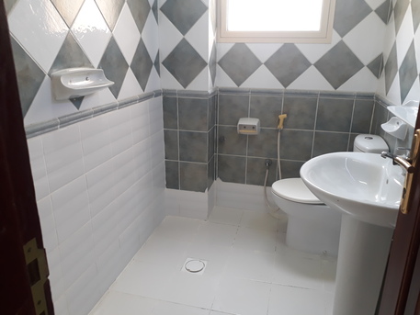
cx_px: 210
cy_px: 158
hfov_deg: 65.3
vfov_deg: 51.4
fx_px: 328
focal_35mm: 27
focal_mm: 3.6
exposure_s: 1/33
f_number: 1.9
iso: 80
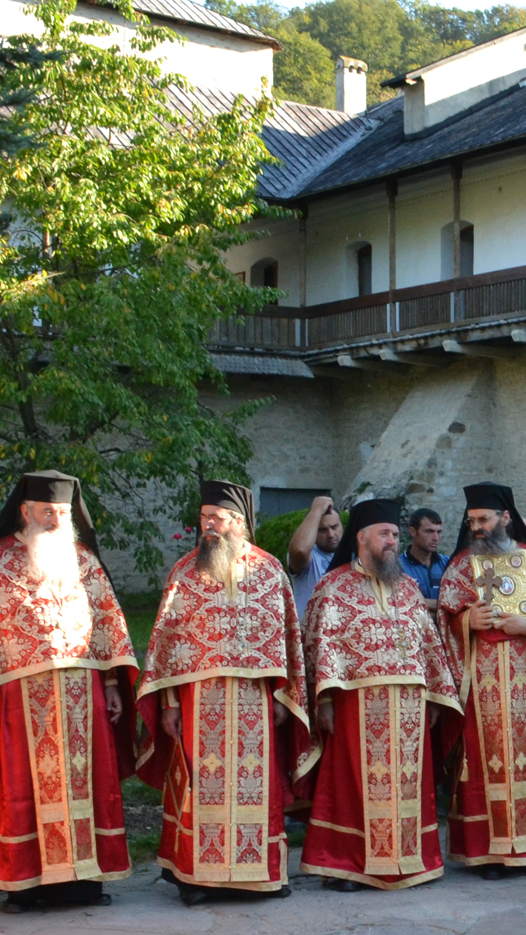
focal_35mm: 66
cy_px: 613
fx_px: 1636
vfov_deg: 31.7
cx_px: 784
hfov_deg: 16.6
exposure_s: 1/160
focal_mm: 18
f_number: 9
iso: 800
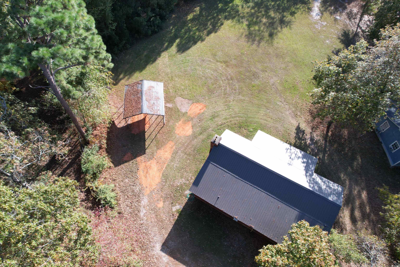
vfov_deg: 57.2
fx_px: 244
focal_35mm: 22
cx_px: 200
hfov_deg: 78.6
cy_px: 134
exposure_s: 1/400
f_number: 2.8
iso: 100
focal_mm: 8.38
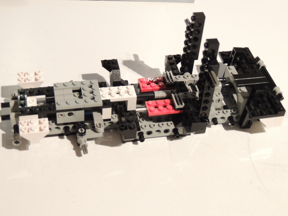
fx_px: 499
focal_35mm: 60
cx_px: 144
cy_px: 108
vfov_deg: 24.4
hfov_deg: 32.2
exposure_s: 1/13
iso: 800
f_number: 3.7
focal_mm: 10.7
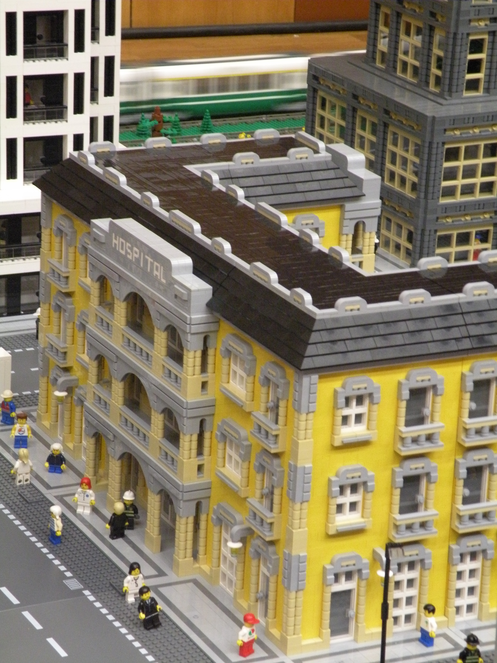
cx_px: 248
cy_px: 332
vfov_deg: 15.3
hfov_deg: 11.5
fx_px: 2469
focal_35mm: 129
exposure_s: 1/18
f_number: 4.5
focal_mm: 22.9
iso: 400
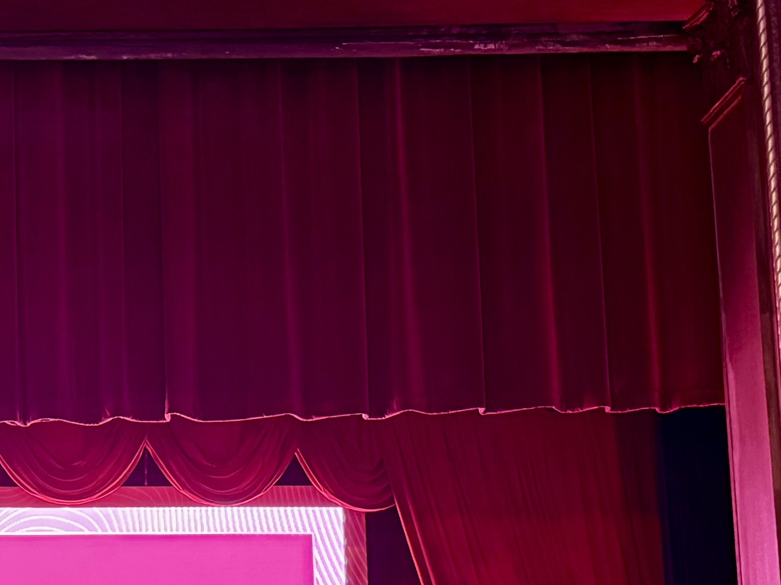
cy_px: 439
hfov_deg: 28.4
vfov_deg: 23.1
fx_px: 1421
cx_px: -40
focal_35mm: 63
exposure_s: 1/40
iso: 640
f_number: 1.78
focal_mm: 6.76
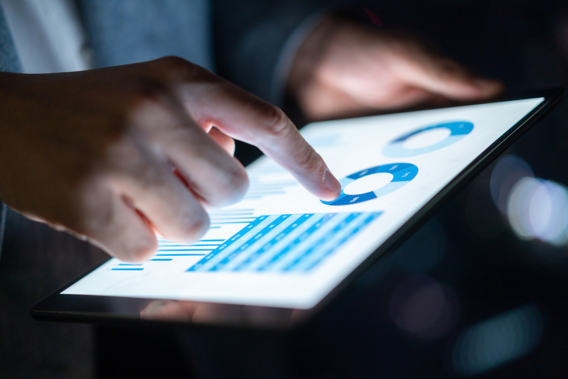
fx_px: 868
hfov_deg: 36.2
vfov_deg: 24.6
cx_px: 284
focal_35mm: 55
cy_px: 190
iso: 400
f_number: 1.8
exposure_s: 1/100
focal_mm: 55
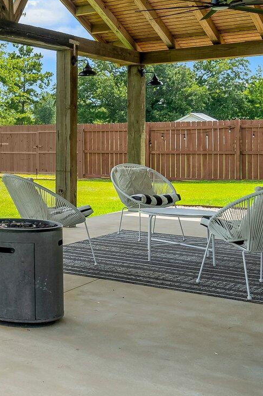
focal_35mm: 53
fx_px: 581
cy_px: 145
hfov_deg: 19.8
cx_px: -193
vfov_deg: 37.3
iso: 400
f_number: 8
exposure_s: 1/400
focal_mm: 19.8
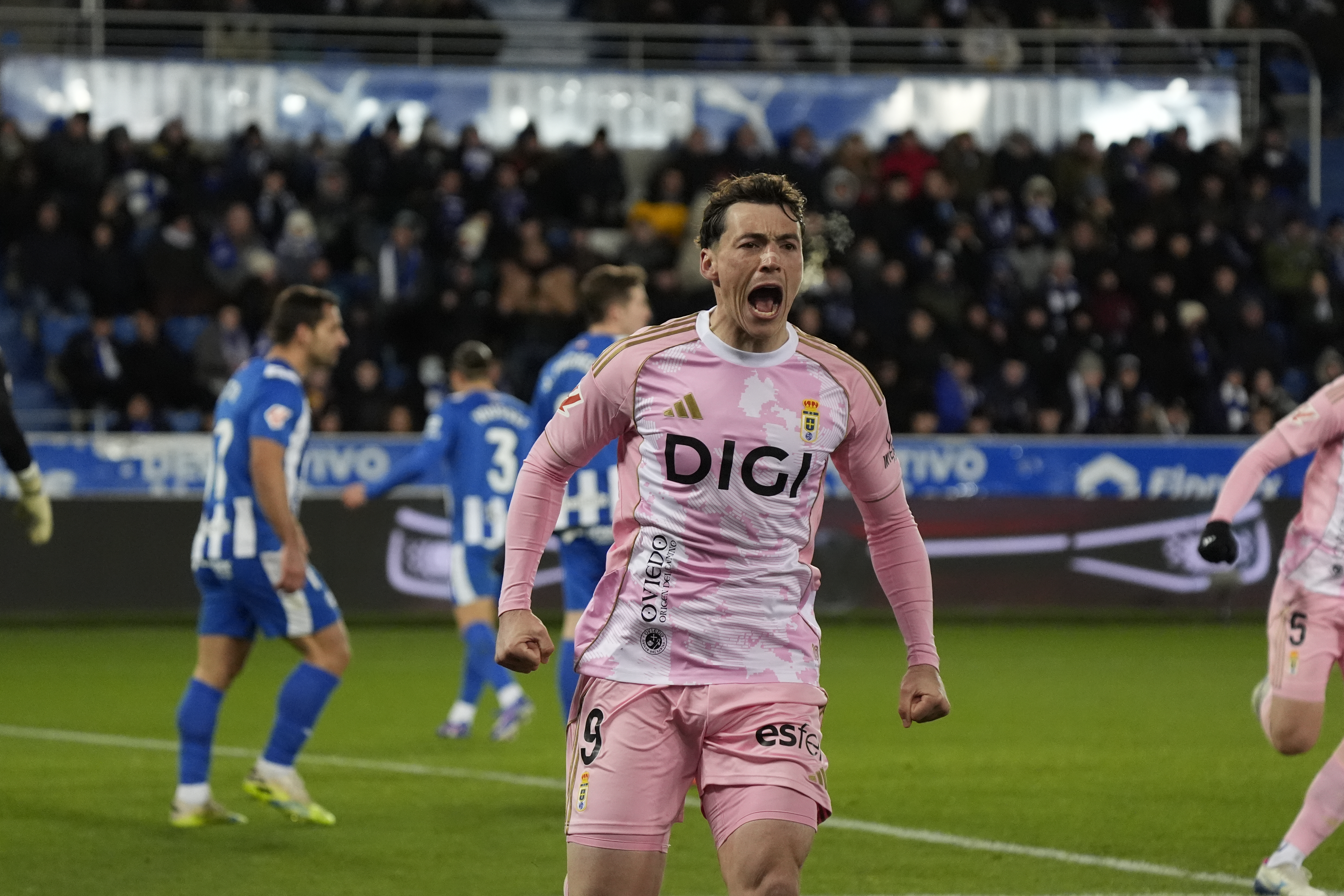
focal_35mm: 242
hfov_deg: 8.5
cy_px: 492
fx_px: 9034
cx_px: 656
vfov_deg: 5.7
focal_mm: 200
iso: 5000
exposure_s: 1/1000
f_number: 6.3
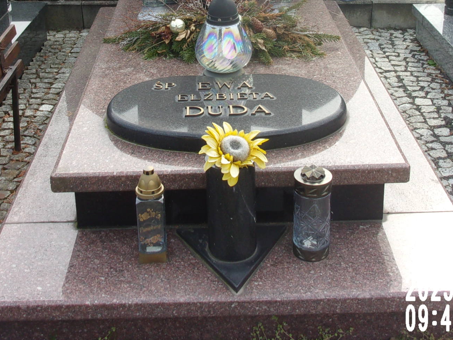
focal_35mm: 56
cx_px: 210
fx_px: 733
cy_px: 38
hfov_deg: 34.3
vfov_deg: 25.3
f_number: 3.9
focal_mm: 5.1
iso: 80
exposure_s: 1/200
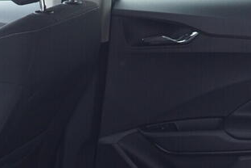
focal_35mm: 118
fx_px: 823
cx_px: -43
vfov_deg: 11.2
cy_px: 250
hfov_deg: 16.7
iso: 400
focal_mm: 24
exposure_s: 1/40
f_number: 2.8
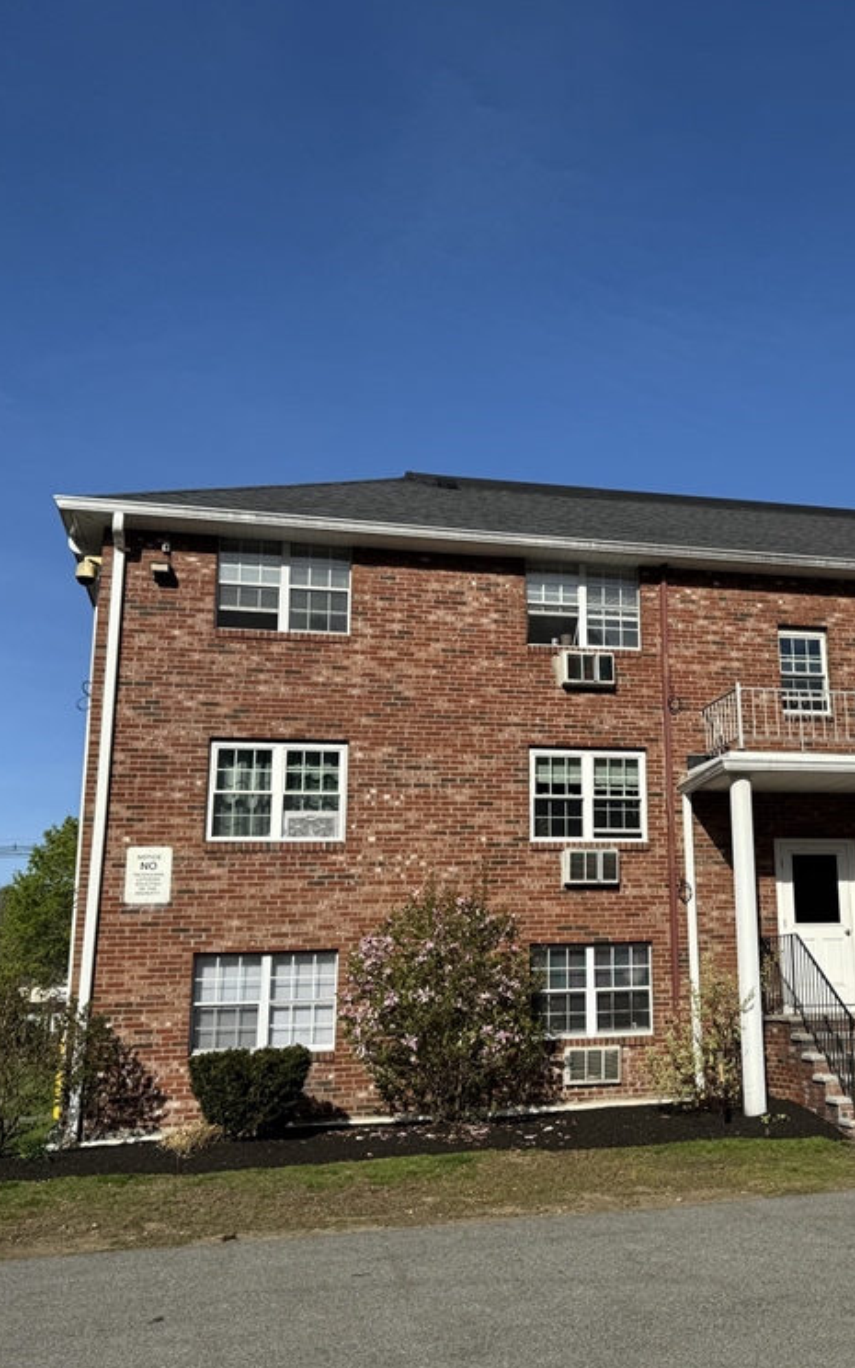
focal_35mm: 35
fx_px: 1305
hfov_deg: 35.1
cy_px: 688
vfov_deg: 55.3
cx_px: 682
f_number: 1.78
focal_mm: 6.76
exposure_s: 1/5348
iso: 80
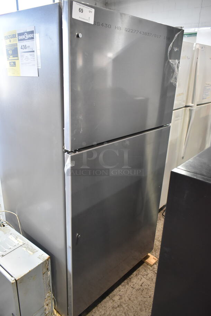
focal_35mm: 27
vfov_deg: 67.3
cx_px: 106
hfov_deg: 48.0
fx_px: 237
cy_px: 158
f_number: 3.5
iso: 1400
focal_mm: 18
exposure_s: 1/125
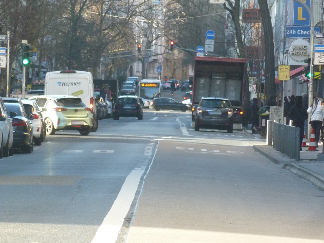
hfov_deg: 4.7
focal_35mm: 418
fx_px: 3912
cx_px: 162
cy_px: 122
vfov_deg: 3.6
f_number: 4.9
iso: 250
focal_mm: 49.2
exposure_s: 1/125
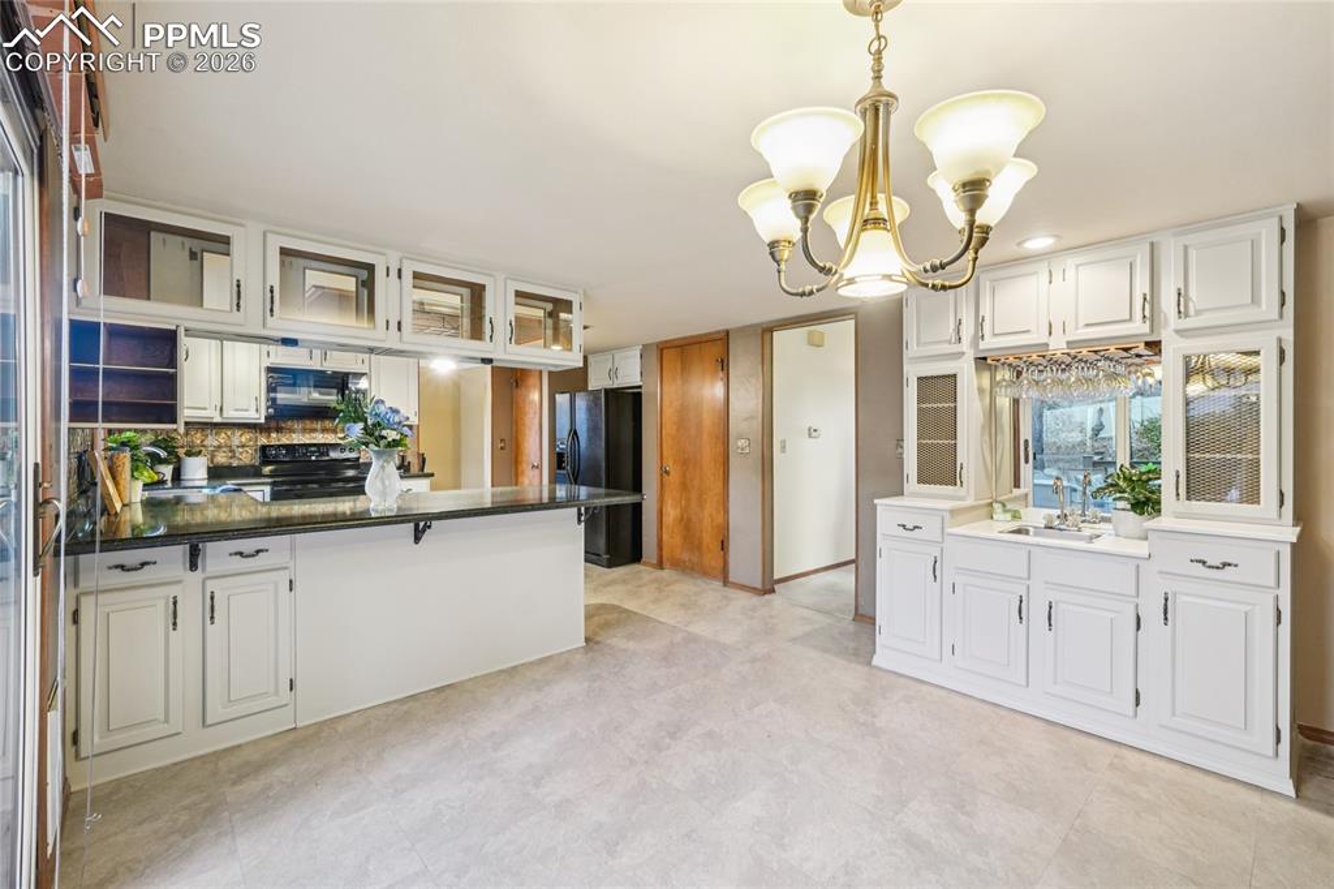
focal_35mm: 15
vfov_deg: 77.3
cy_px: 444
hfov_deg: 100.4
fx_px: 556
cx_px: 667
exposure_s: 1/1.67
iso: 800
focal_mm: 10
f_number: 8
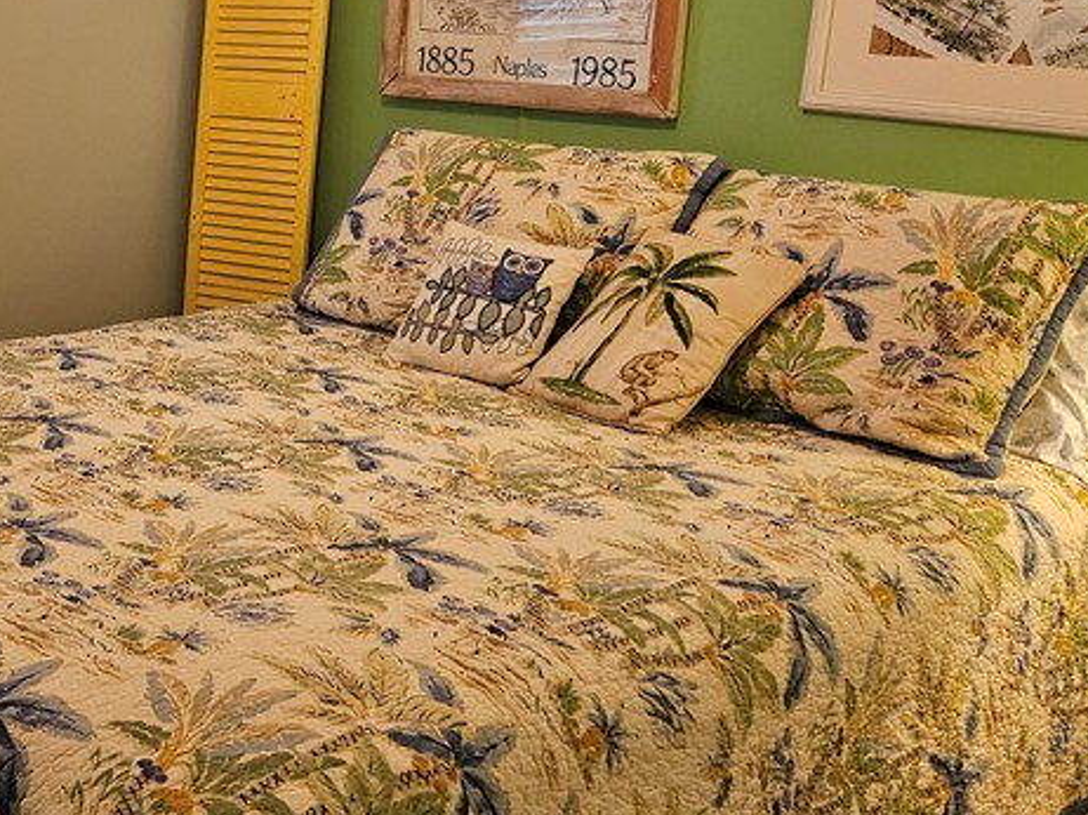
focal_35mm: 51
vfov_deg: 28.4
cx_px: -9
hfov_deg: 34.1
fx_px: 1602
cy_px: 306
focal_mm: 5.4
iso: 400
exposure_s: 1/120
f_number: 1.8
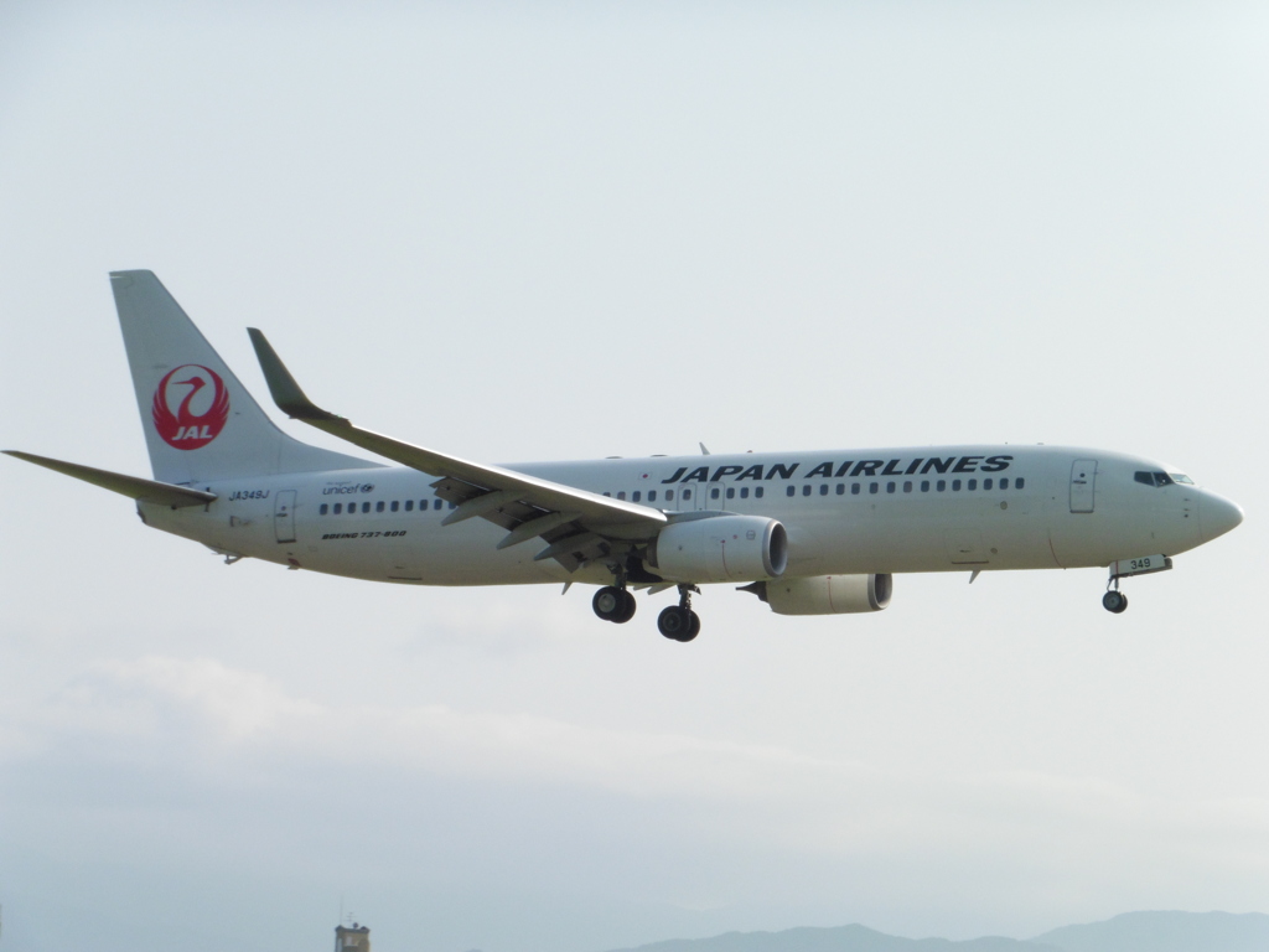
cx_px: 634
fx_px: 6452
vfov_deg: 8.4
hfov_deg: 11.2
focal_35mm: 176
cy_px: 476
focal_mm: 31.3
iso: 200
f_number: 6.3
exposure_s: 1/640
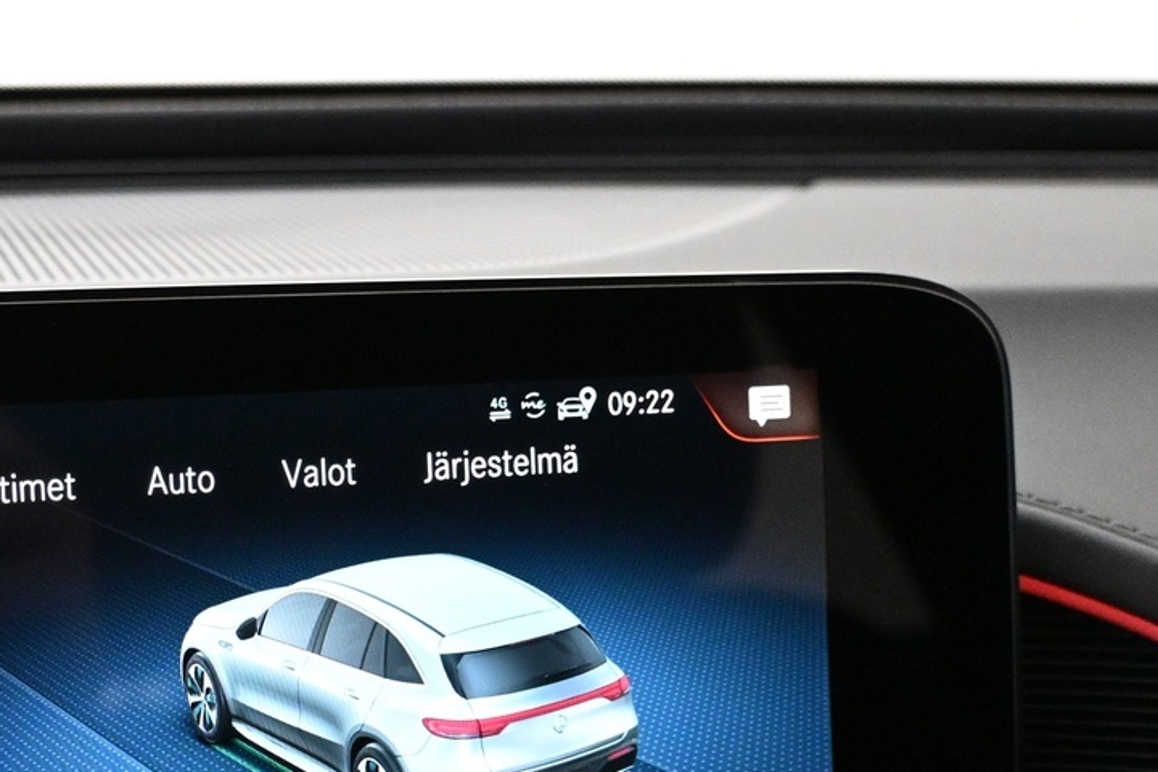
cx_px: 82
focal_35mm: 64
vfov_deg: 21.0
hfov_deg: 29.8
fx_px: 2063
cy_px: 584
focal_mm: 19
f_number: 3.8
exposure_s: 1/100
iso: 4000
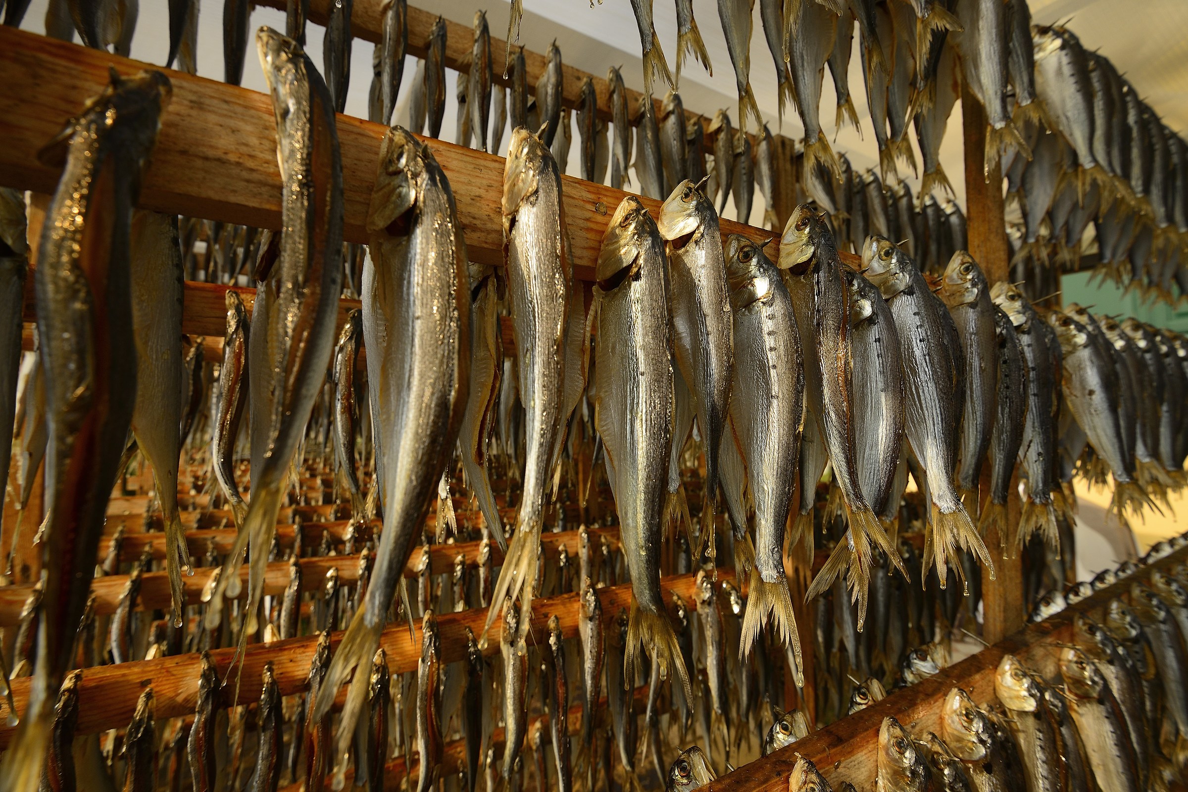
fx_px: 528
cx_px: 594
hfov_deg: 96.7
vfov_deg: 73.8
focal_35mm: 16
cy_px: 396
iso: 320
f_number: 8
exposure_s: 1/200
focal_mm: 16
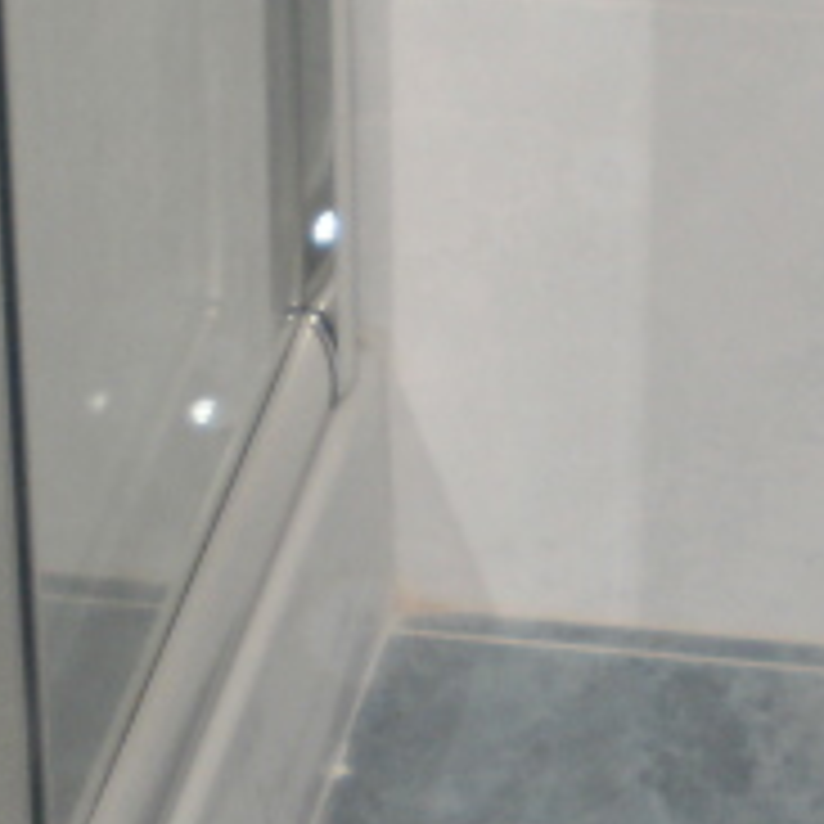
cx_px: 504
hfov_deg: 9.8
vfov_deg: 9.8
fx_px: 4794
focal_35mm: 178
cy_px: 486
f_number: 3.1
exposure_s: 1/30
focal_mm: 6.3
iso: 125
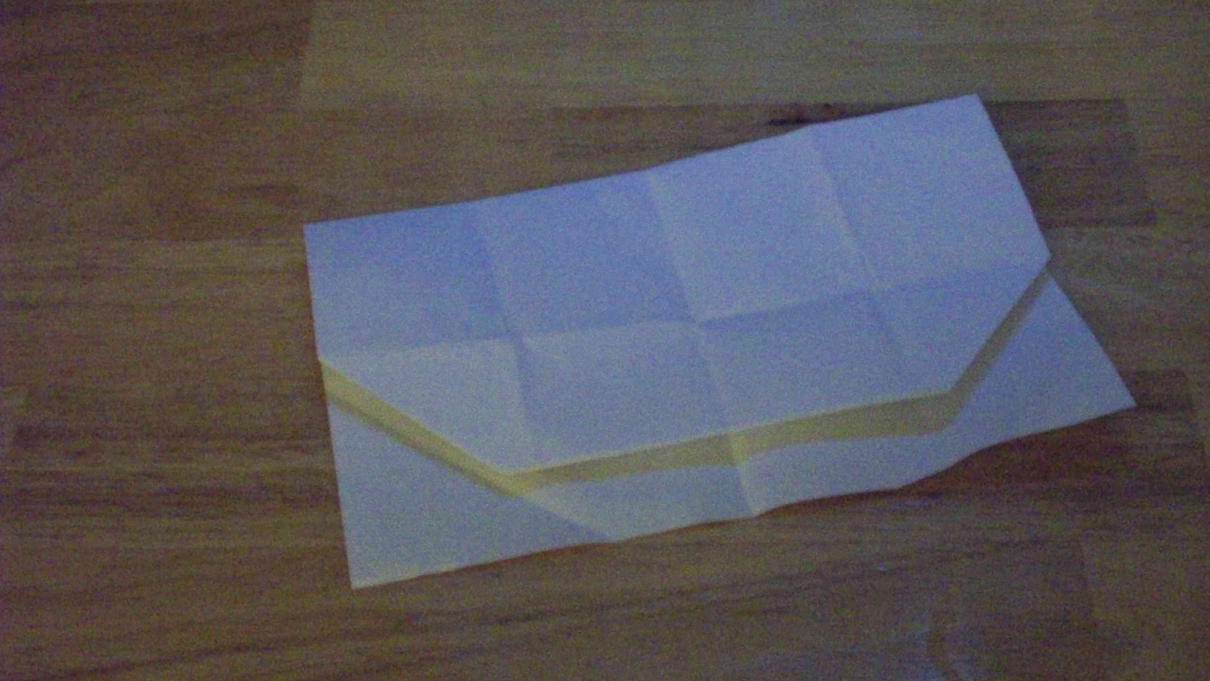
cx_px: 606
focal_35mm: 59
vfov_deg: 20.4
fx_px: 1893
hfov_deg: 35.4
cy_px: 373
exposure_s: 1/8
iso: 1250
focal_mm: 9
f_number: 3.4
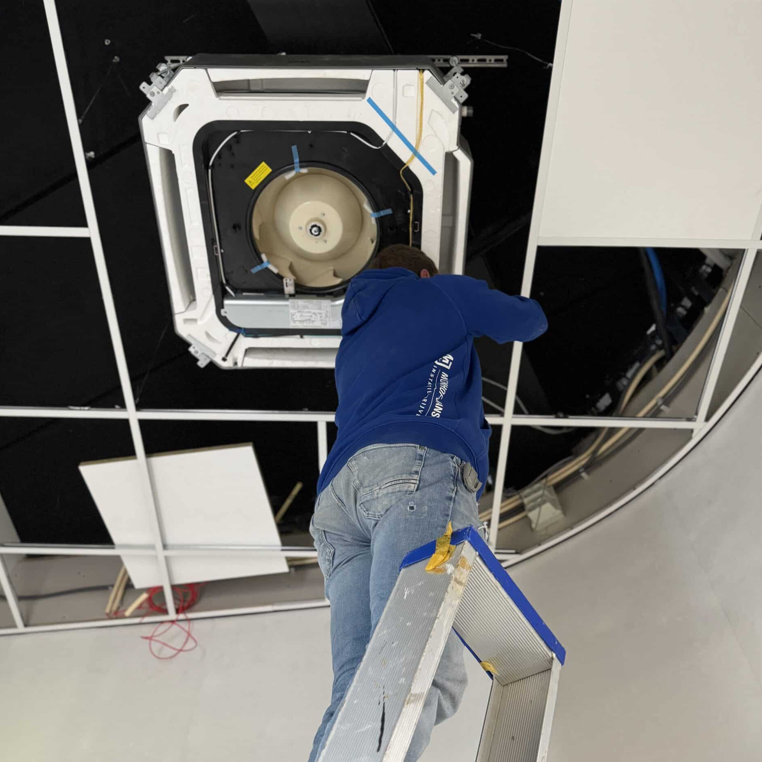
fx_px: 722
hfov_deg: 55.6
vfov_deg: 55.6
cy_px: 401
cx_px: 382
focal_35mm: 29
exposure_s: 1/50
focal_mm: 6.76
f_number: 1.78
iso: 500
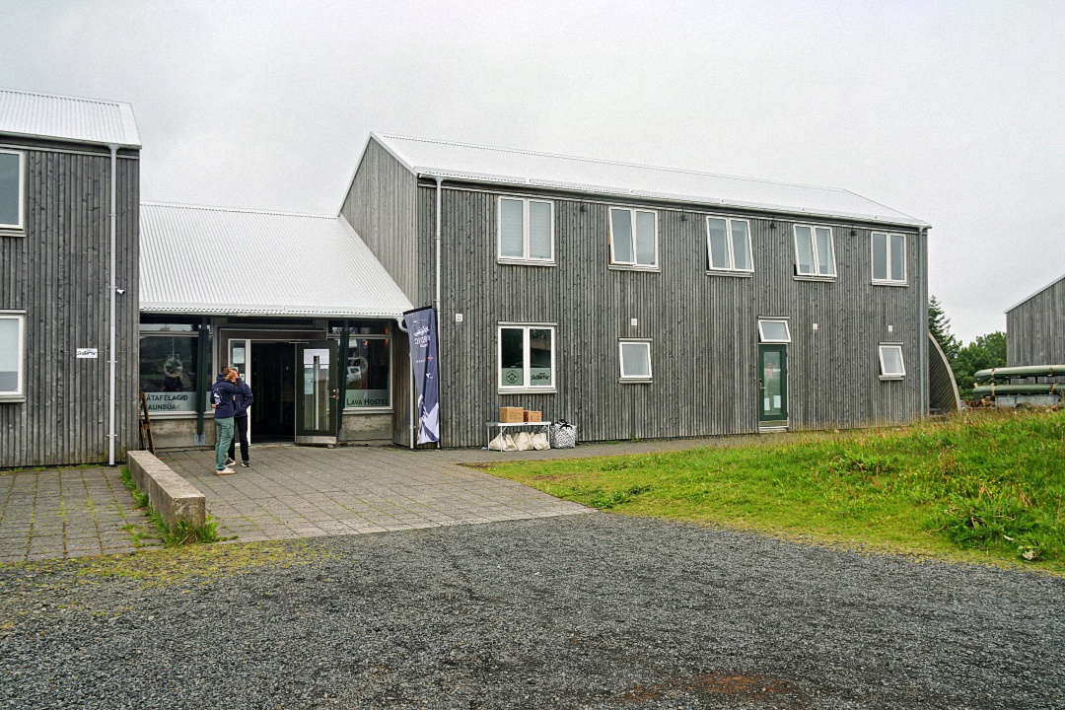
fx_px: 887
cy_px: 355
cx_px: 532
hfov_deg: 61.9
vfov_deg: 43.6
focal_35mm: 30
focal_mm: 20
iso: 100
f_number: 6.3
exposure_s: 1/100
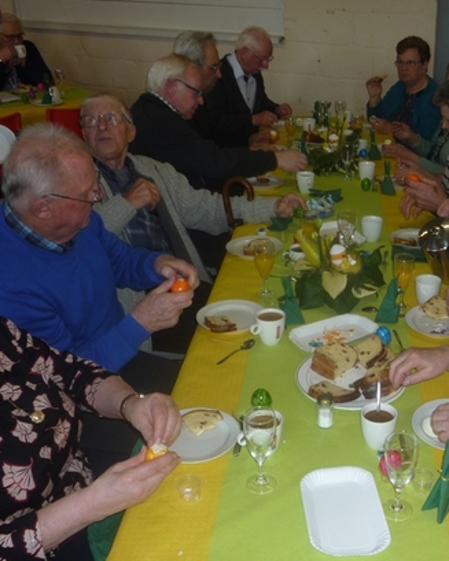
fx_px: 715
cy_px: 294
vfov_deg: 42.9
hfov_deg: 33.8
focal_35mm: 43
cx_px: 365
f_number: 3.3
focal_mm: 5.2
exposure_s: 1/30
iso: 100
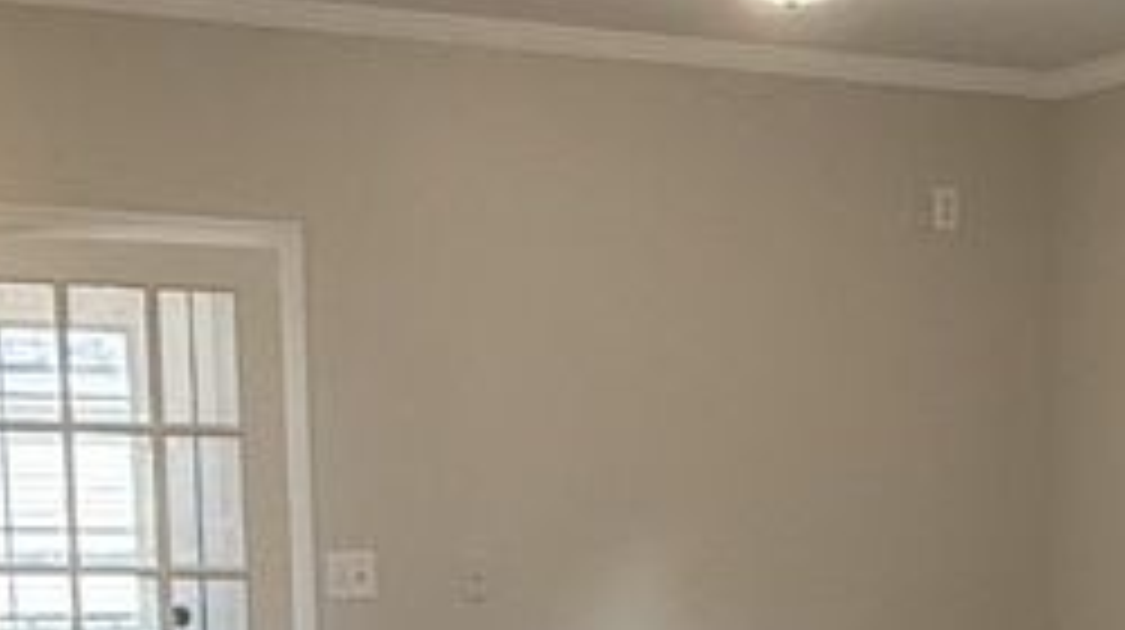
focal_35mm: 88
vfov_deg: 13.0
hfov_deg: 23.1
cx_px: 1170
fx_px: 2622
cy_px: 914
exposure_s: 1/120
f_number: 2.2
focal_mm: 2.22
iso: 160
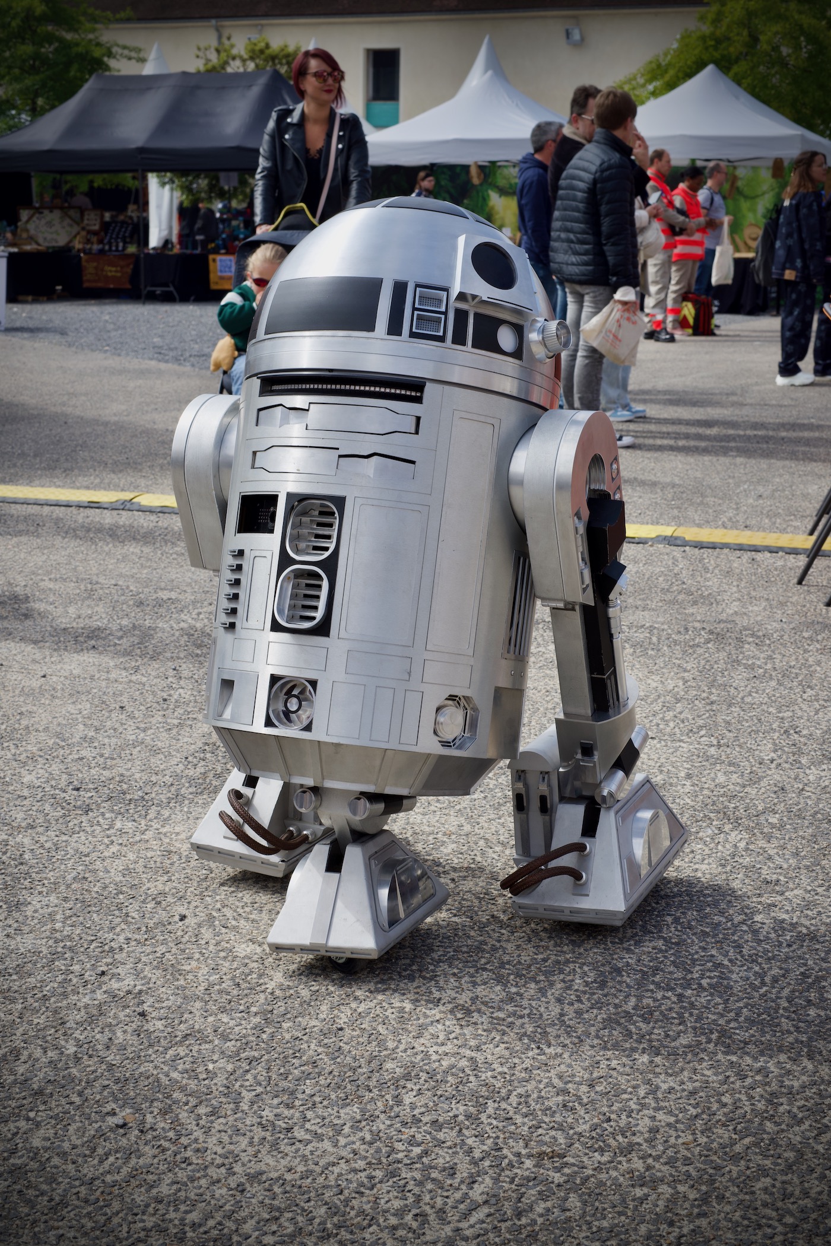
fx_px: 1731
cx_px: 416
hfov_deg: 27.0
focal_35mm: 50
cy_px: 623
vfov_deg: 39.6
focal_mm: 50
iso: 100
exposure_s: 1/160
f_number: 10
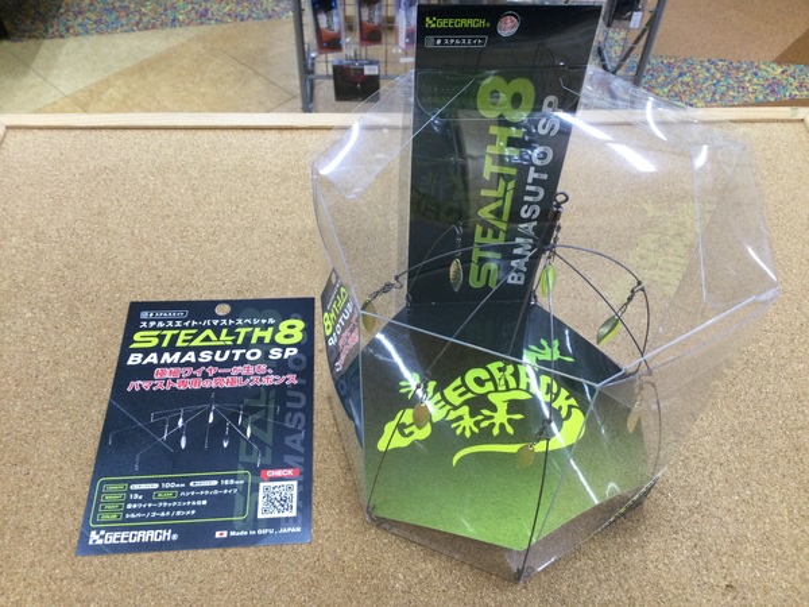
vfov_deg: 45.4
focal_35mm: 31
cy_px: 304
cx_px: 404
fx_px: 724
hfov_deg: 58.4
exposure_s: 1/30
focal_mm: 3.3
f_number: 2.4
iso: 40
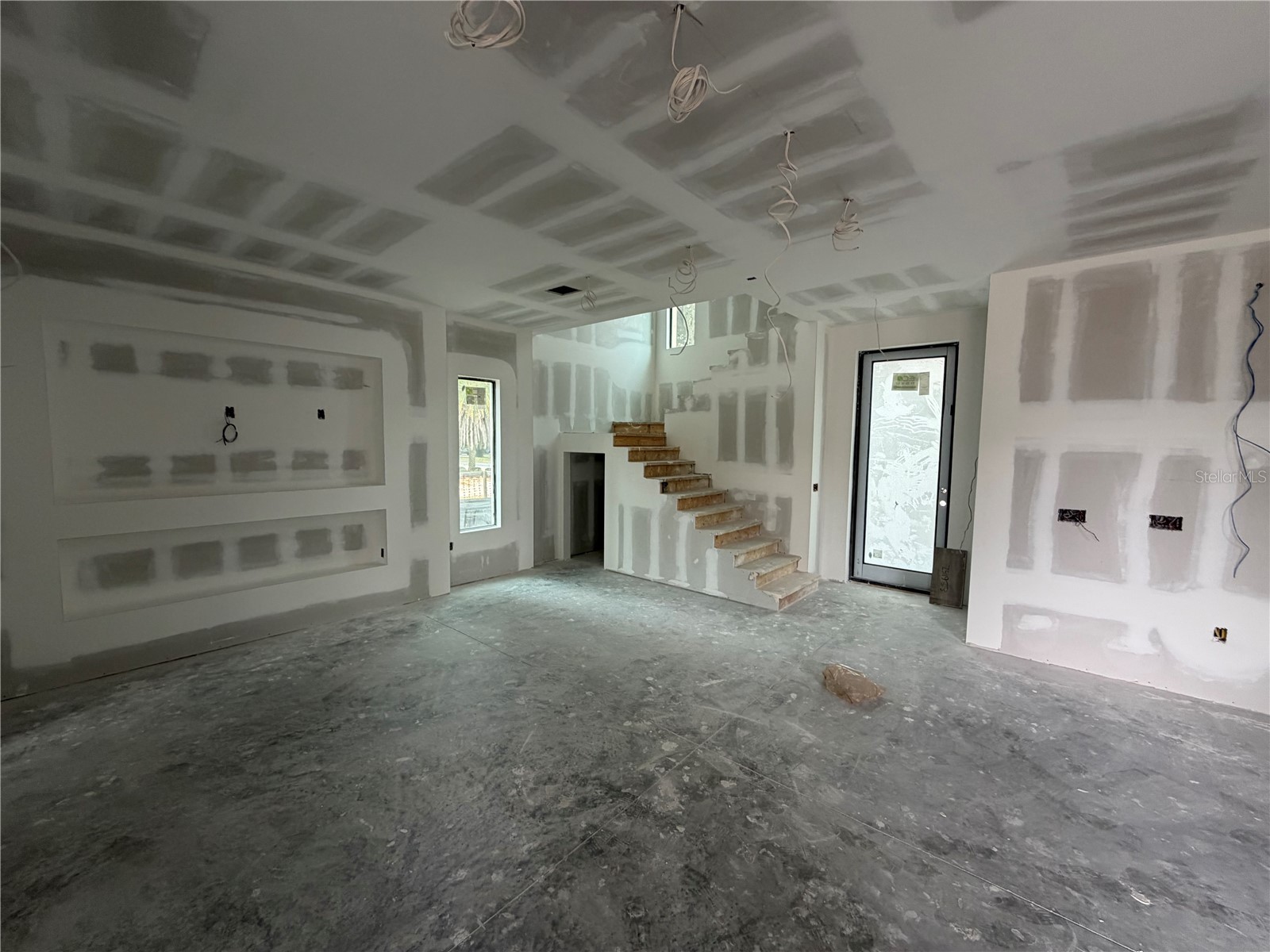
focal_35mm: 14
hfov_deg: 102.1
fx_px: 514
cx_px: 635
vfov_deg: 85.7
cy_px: 476
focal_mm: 2.22
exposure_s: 1/121
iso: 200
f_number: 2.2
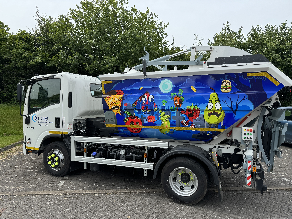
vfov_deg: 56.8
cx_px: 146
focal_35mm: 24
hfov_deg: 71.6
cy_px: 110
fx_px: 202
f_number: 1.78
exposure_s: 1/1923
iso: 80
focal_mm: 6.76
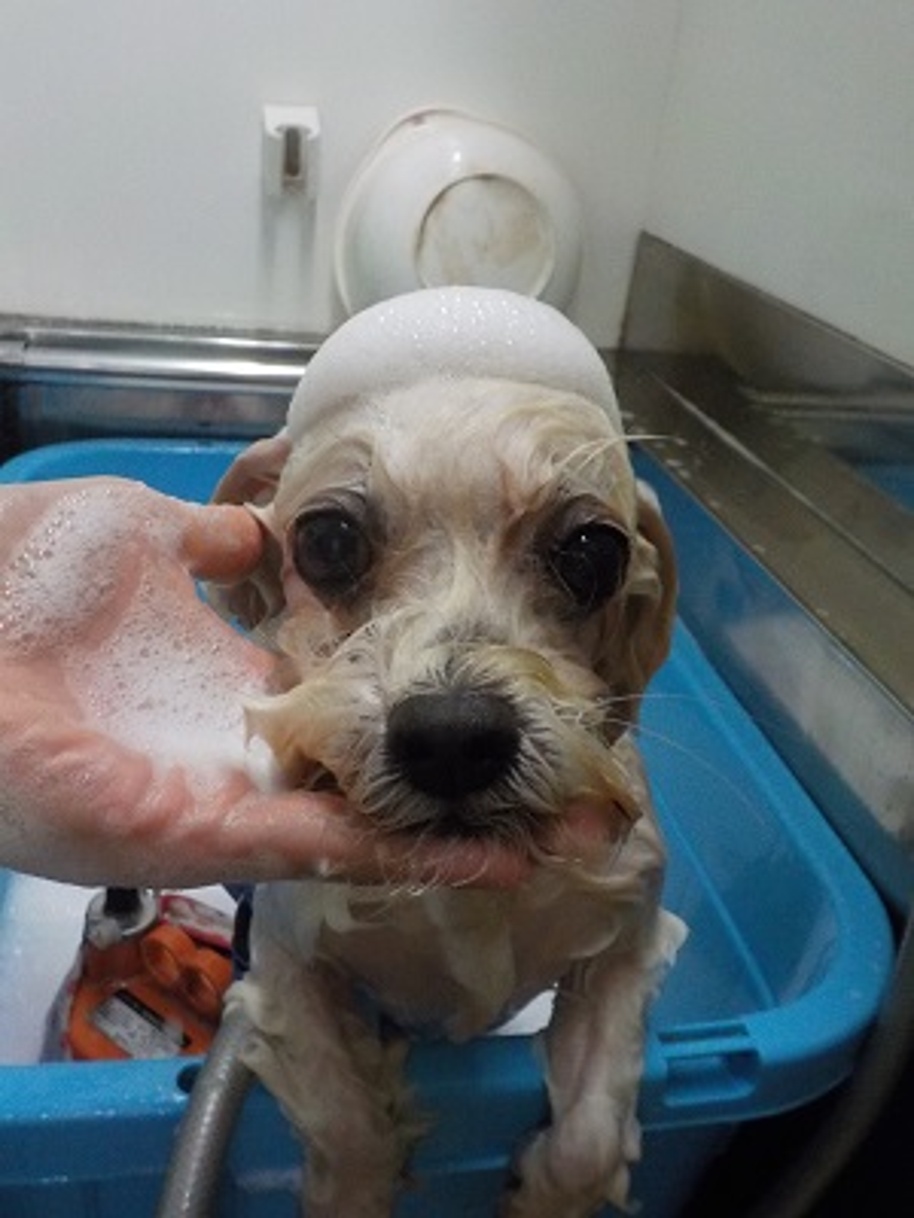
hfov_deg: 46.8
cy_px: 609
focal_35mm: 30
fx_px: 1056
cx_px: 457
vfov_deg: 60.0
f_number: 3.3
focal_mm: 4.1
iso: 800
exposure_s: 1/125
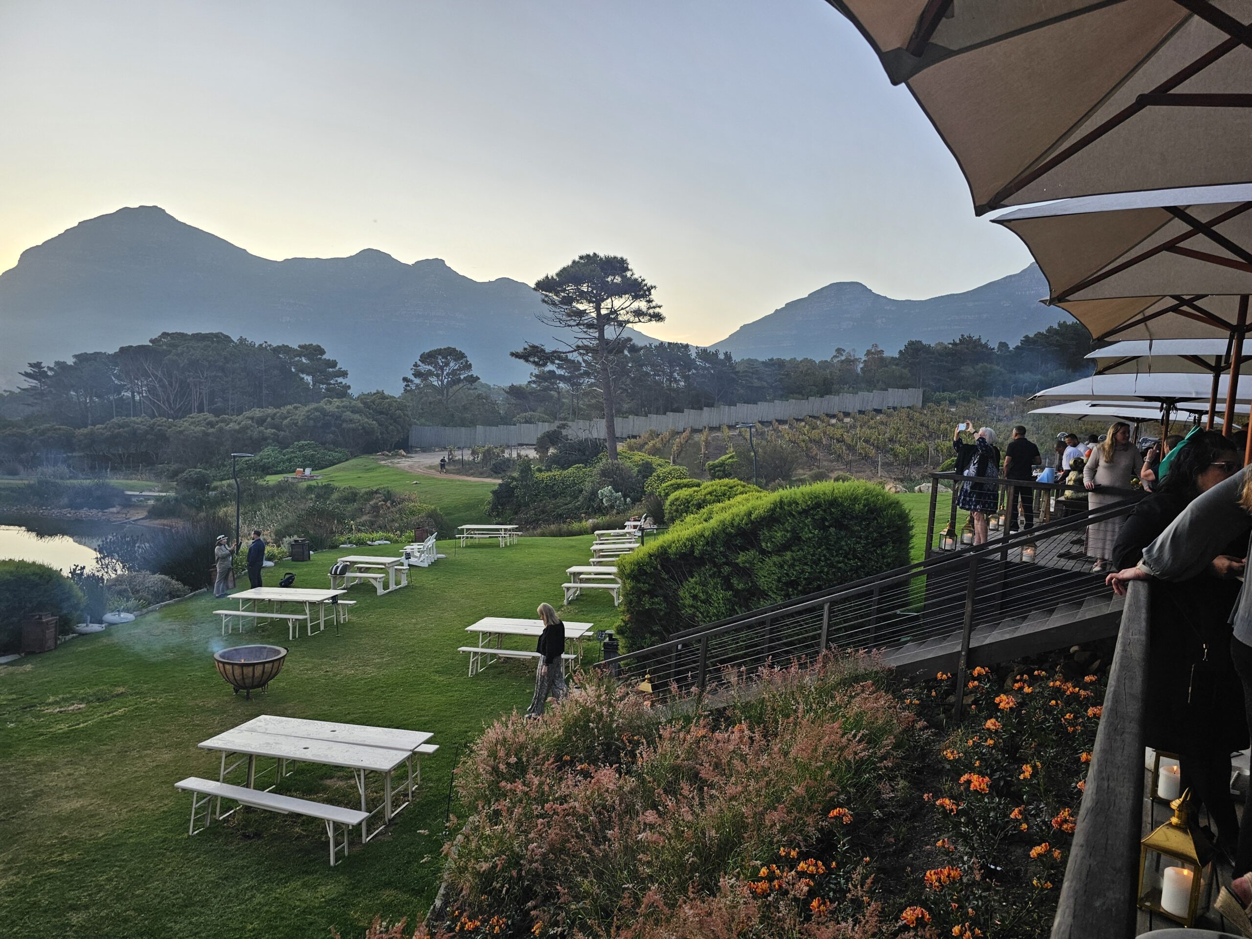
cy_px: 470
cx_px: 626
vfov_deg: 58.9
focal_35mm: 23
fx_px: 832
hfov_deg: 73.9
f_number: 1.7
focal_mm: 6.3
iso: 64
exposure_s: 1/180
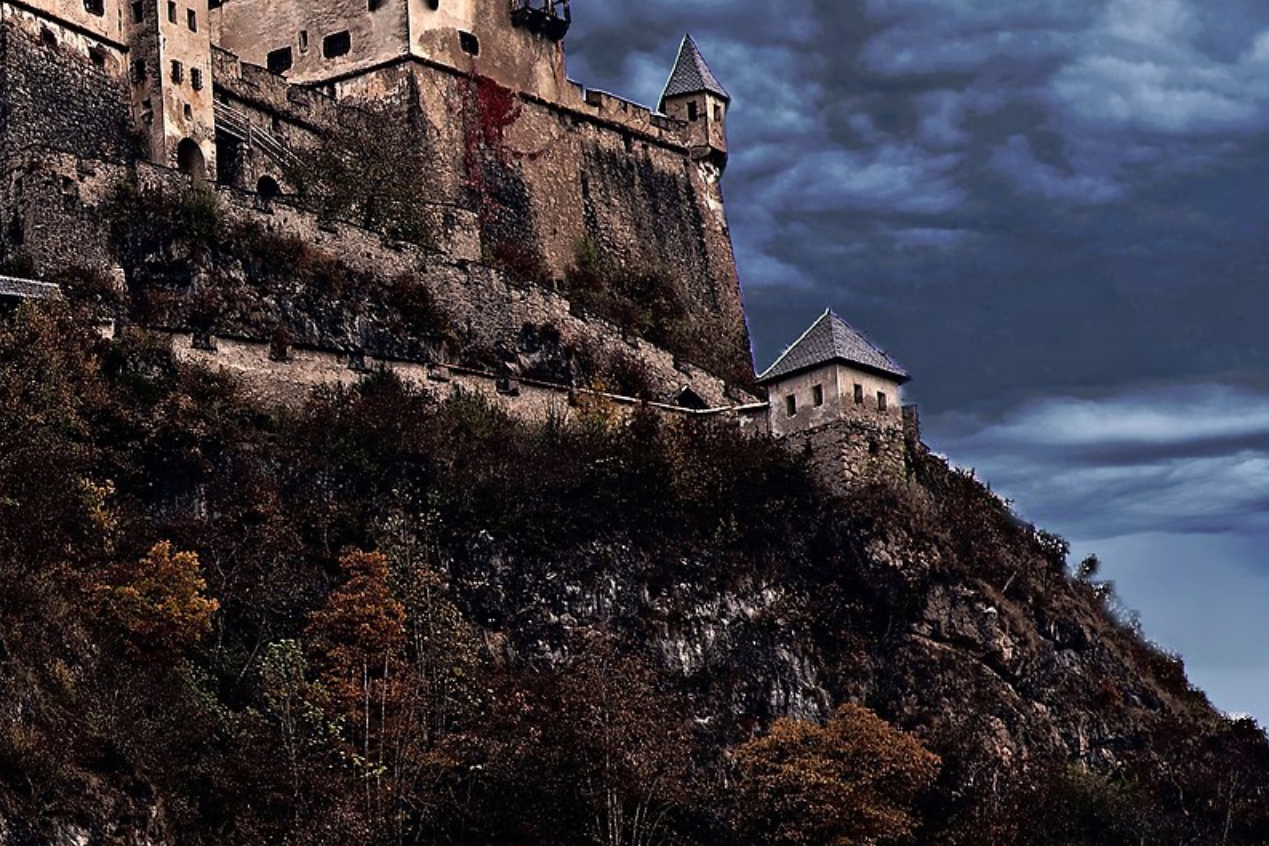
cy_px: 360
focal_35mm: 333
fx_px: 11740
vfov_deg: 4.1
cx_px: -200
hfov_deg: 6.2
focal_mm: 110
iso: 100
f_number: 11
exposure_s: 1/60
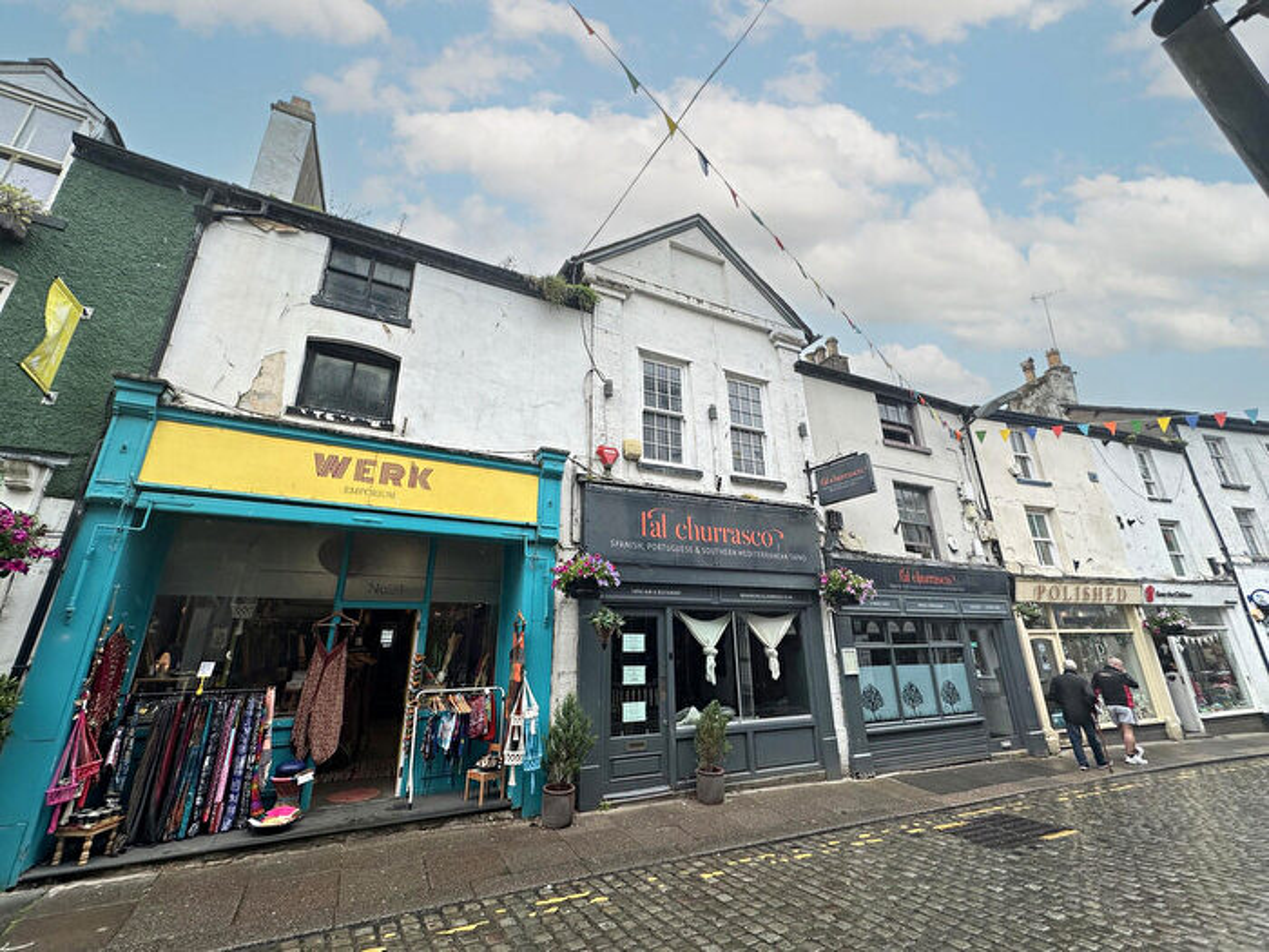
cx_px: 634
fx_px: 513
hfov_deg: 102.1
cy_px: 476
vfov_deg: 85.7
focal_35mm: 14
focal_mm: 2.22
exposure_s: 1/619
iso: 40
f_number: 2.2
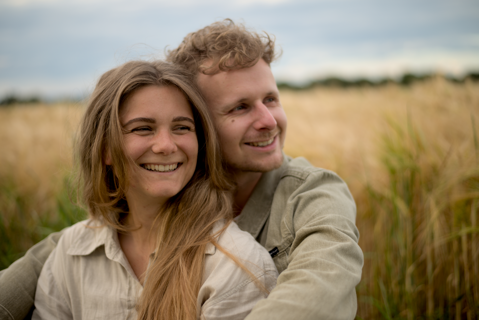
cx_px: 240
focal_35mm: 50
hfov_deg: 39.6
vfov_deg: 27.0
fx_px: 665
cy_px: 160
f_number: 1.8
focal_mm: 50
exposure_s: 1/400
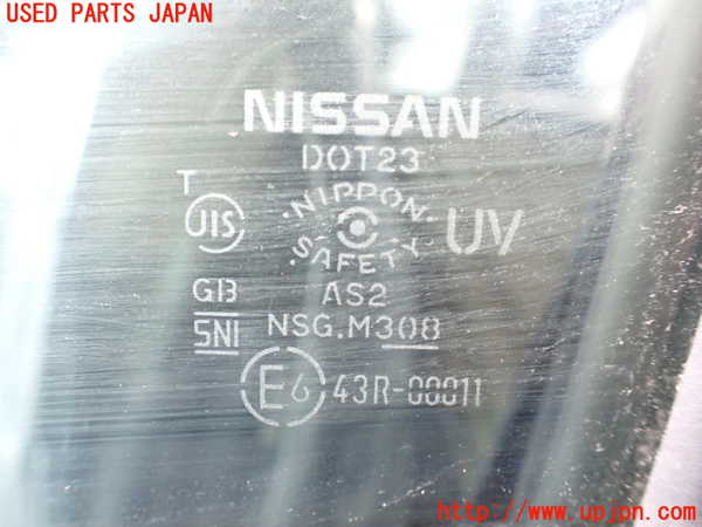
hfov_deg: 60.0
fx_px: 608
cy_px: 264
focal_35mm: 30
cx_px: 351
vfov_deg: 46.8
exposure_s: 1/100
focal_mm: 5.4
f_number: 2.3
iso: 800
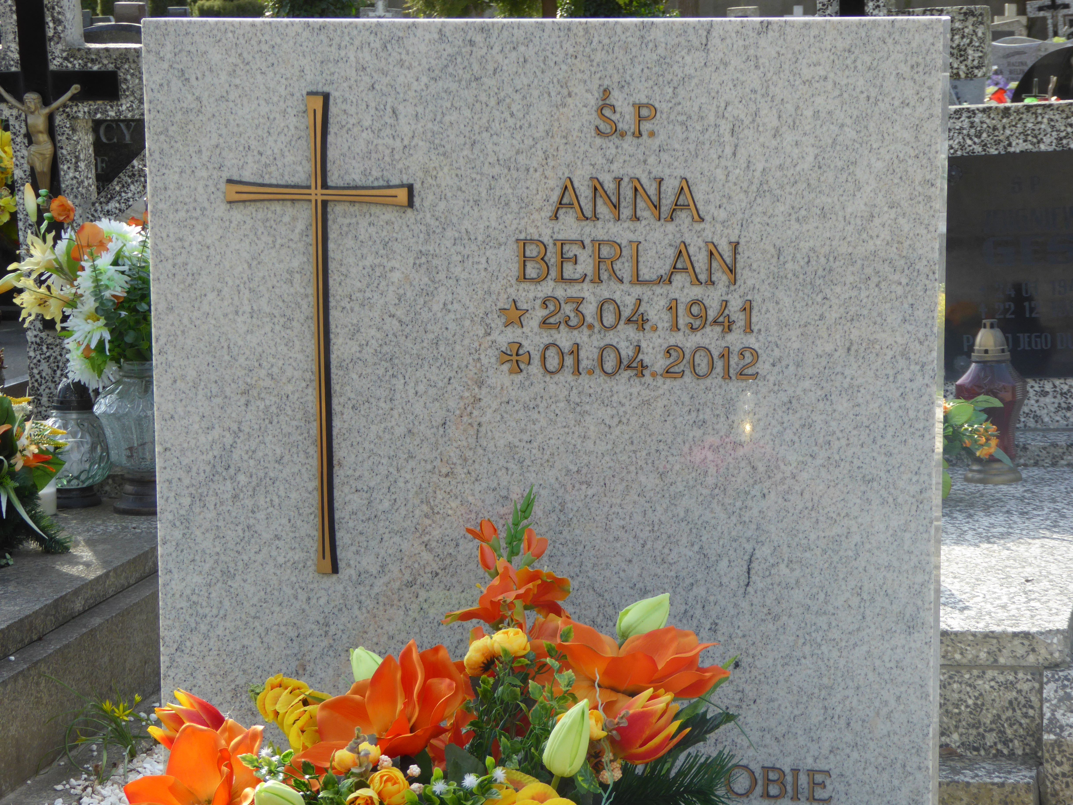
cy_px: 402
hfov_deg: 23.3
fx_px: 2604
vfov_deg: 17.6
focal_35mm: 84
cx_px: 536
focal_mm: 15
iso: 100
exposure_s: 1/100
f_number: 4.8
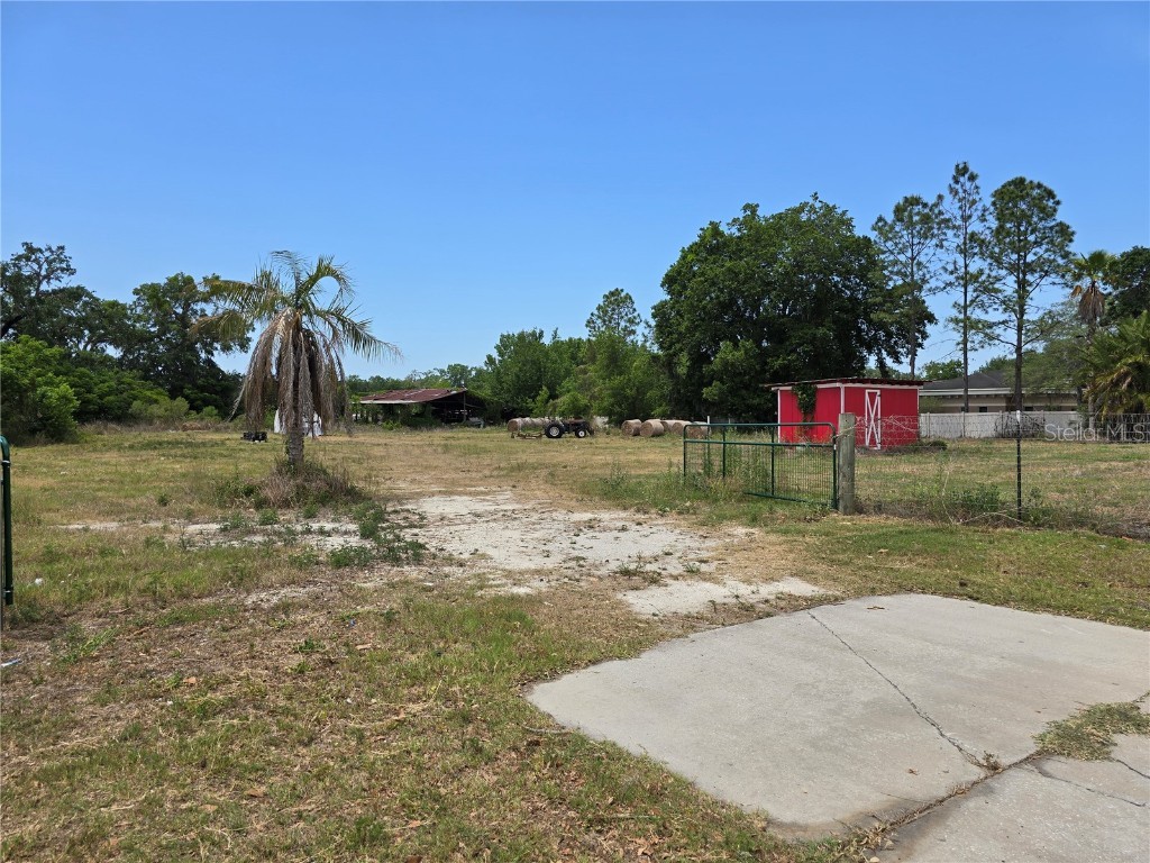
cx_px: 575
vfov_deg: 58.9
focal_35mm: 23
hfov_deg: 73.9
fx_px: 764
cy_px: 432
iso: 12
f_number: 1.7
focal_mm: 6.3
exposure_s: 1/799
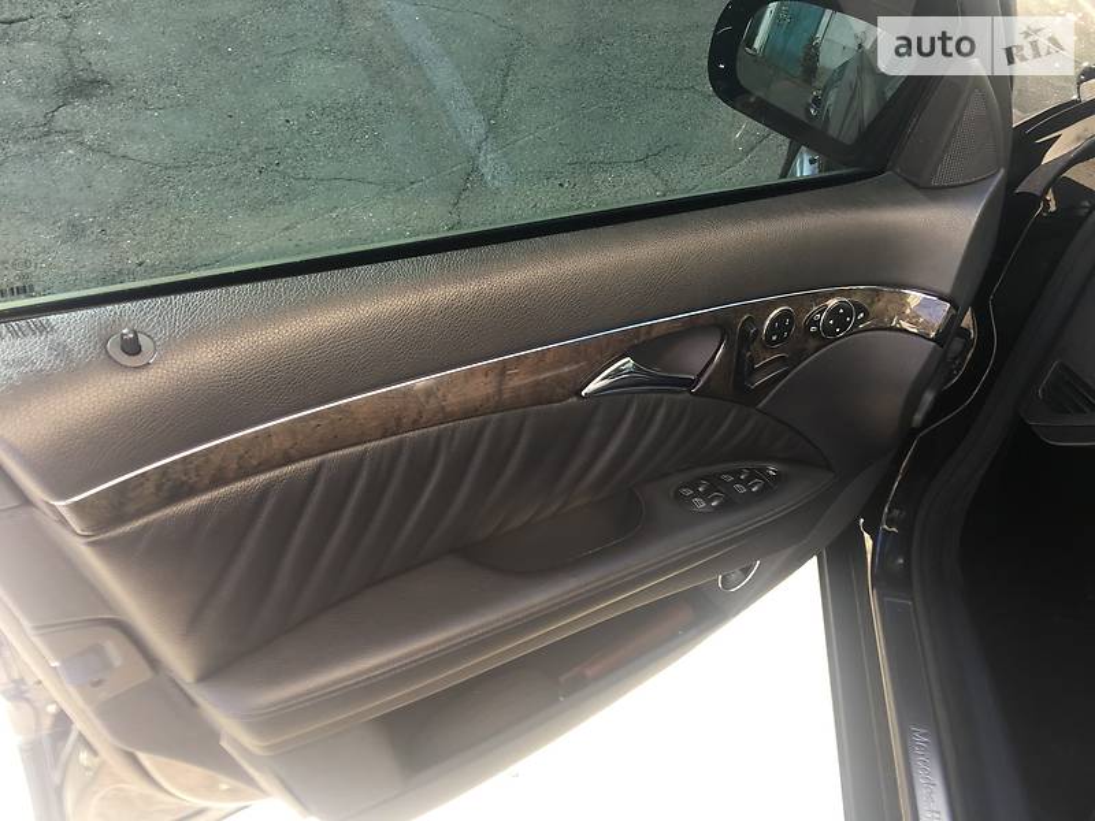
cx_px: 548
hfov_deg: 61.7
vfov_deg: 48.2
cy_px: 410
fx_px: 917
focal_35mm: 29
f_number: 2.2
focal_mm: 4.2
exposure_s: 1/50
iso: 25
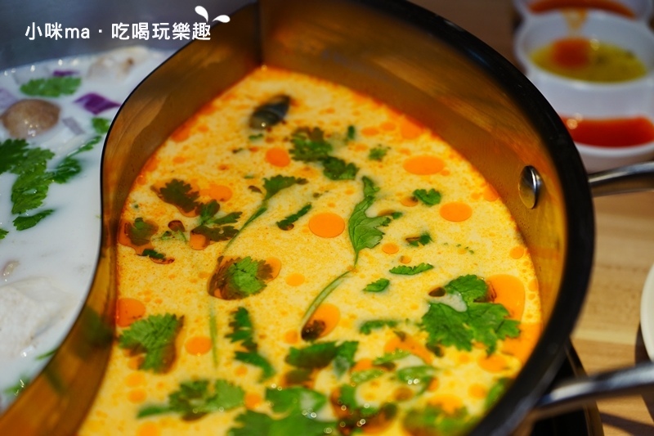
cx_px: 327
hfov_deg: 38.2
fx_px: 944
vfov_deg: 26.0
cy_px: 218
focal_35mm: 52
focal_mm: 52
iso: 640
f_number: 4.5
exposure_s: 1/60
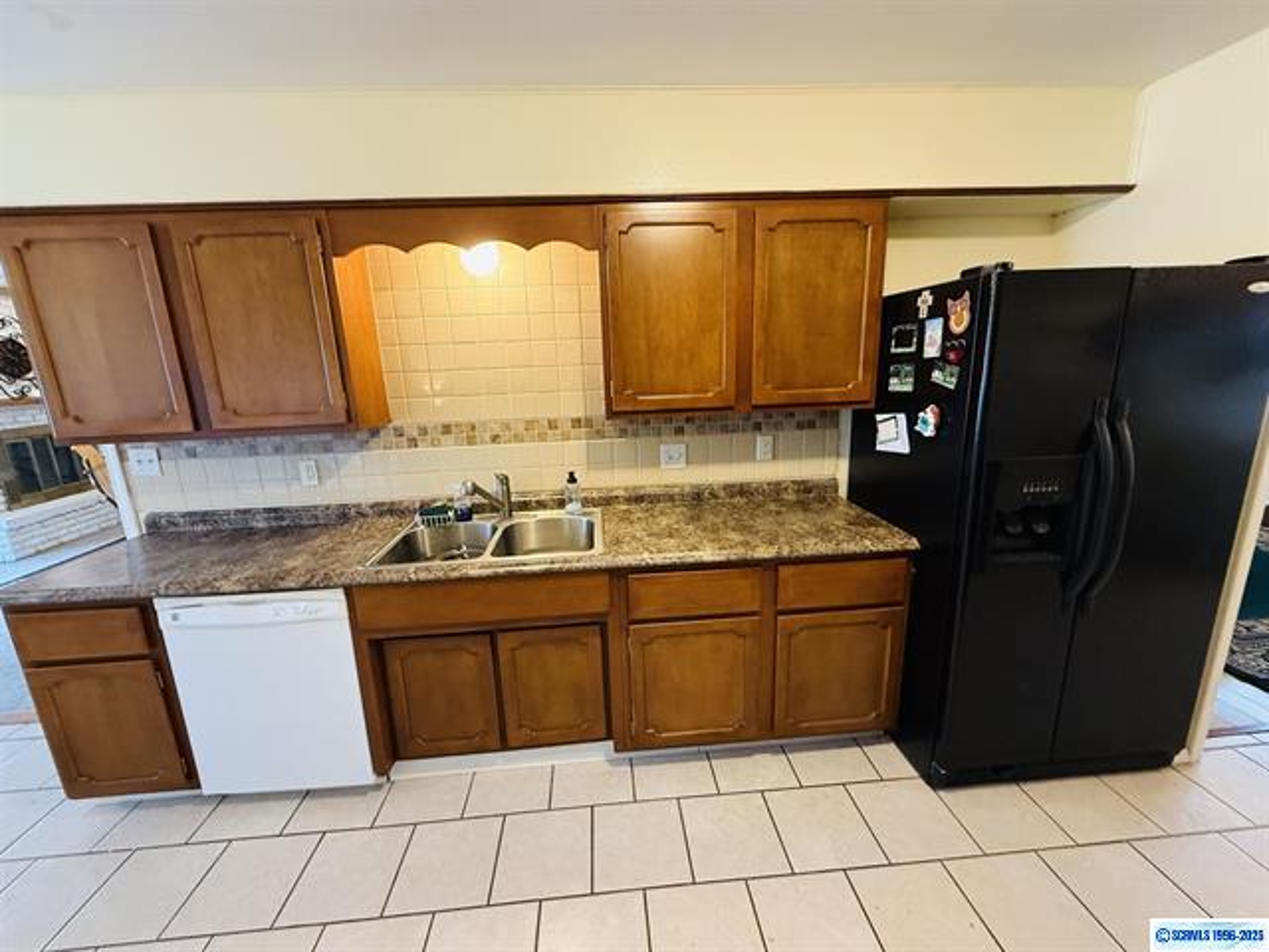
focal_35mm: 14
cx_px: 634
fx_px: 513
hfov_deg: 102.1
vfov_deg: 85.7
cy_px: 476
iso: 500
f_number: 2.2
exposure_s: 1/120
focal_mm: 2.22
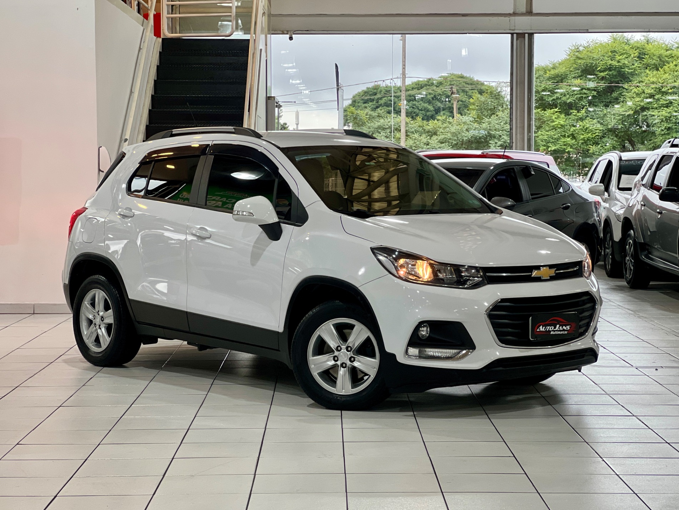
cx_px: 343
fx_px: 1530
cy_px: 253
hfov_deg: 25.0
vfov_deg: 18.9
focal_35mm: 78
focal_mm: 9
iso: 160
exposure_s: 1/40
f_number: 2.8
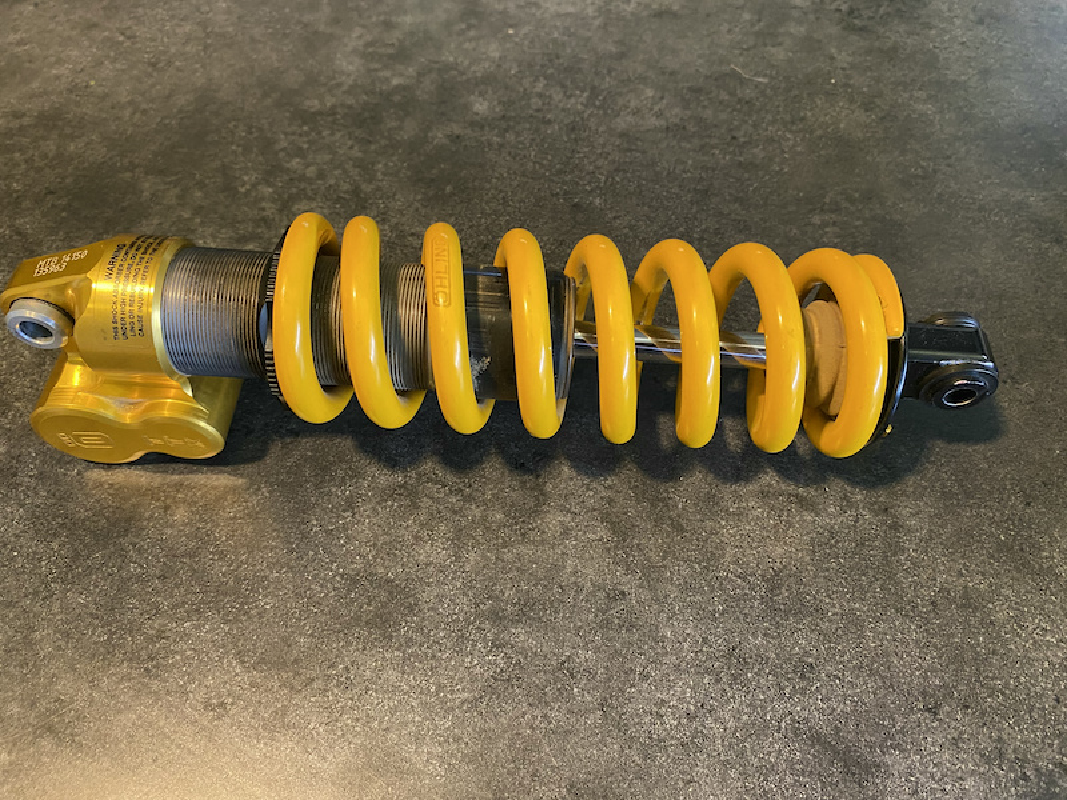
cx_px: 534
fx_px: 801
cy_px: 400
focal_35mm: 26
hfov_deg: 67.3
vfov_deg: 53.1
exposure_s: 1/40
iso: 500
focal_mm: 4.25
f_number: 1.8
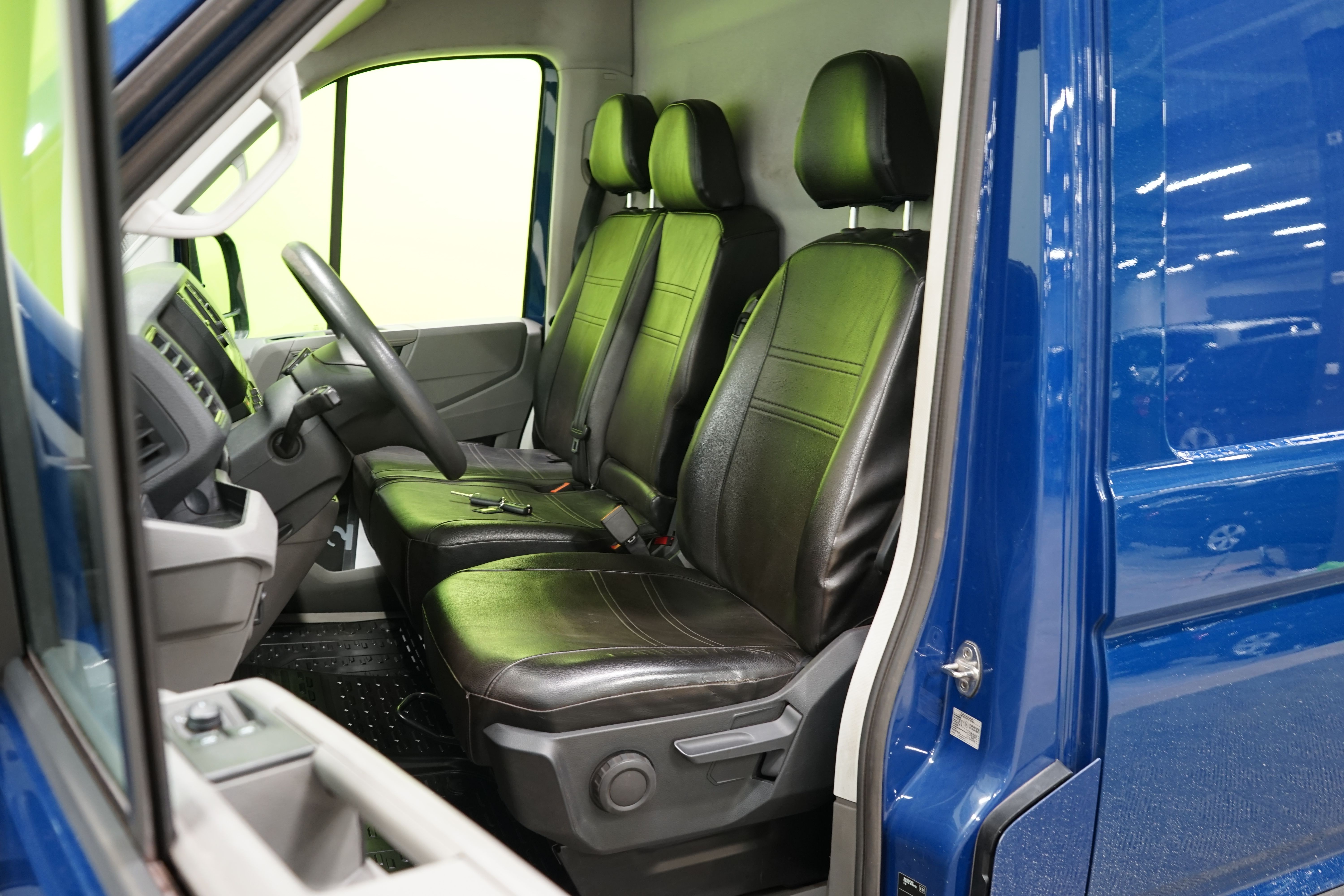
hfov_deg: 63.7
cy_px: 448
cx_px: 672
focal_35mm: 29
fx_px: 1083
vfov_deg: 45.0
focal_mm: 29
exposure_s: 1/8
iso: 800
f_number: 5
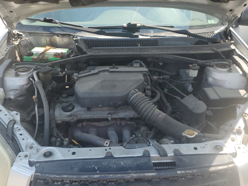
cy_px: 99
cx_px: 127
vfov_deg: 46.8
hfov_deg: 60.0
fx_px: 215
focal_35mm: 30
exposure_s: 1/1000
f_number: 1.5
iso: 50
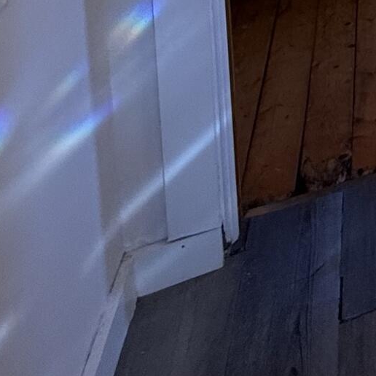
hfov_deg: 16.6
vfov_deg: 16.8
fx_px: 885
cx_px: 798
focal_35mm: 72
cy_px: -406
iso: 100
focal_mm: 2.22
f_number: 2.2
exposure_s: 1/120
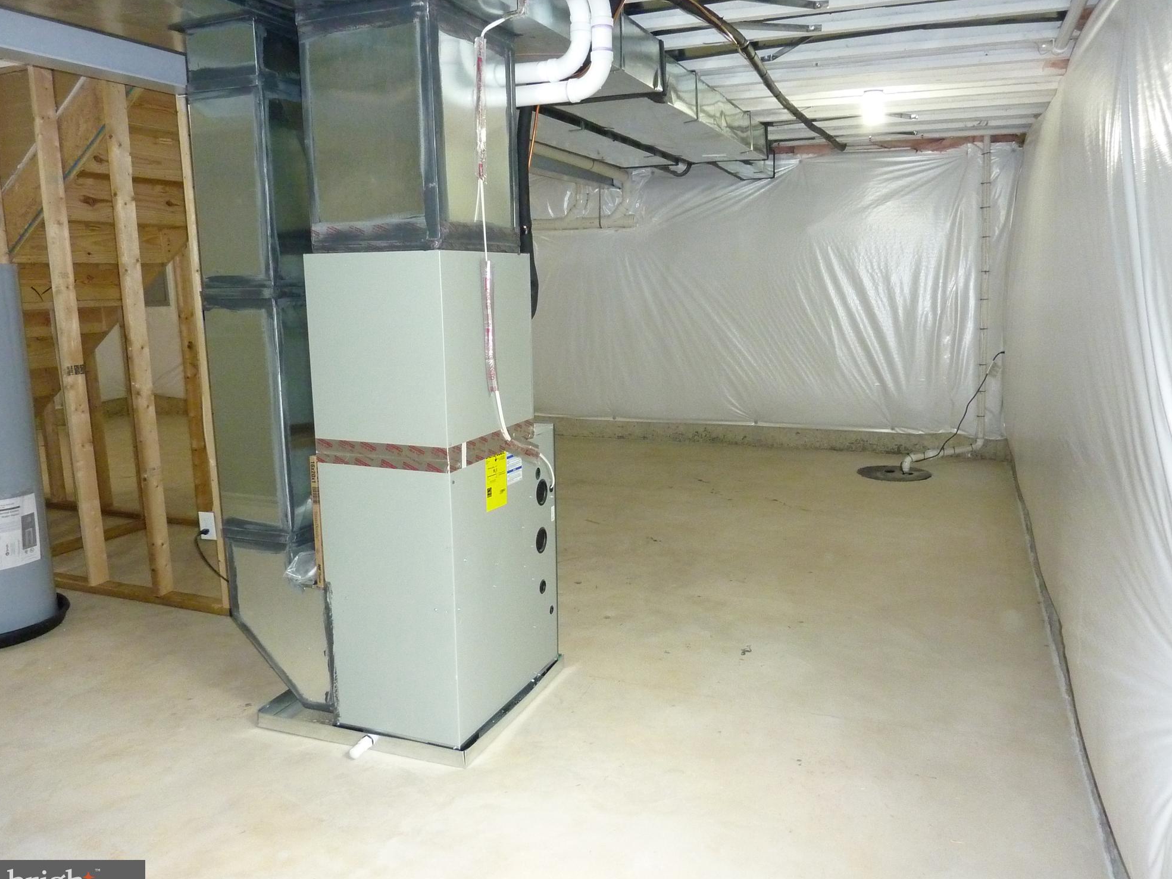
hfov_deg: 67.3
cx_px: 606
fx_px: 880
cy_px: 452
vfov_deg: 53.1
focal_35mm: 26
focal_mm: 4.1
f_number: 3.3
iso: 500
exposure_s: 1/30
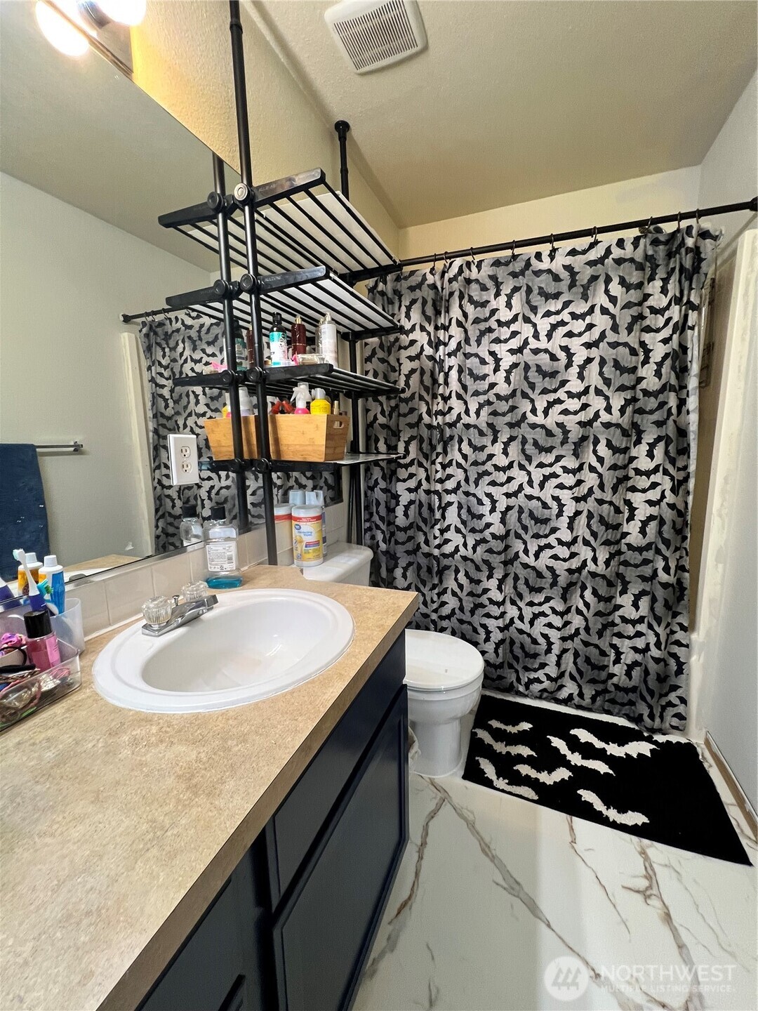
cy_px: 506
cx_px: 379
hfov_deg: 89.9
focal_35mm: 13
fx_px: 380
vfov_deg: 106.2
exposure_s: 1/60
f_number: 1.8
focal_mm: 1.57
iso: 200
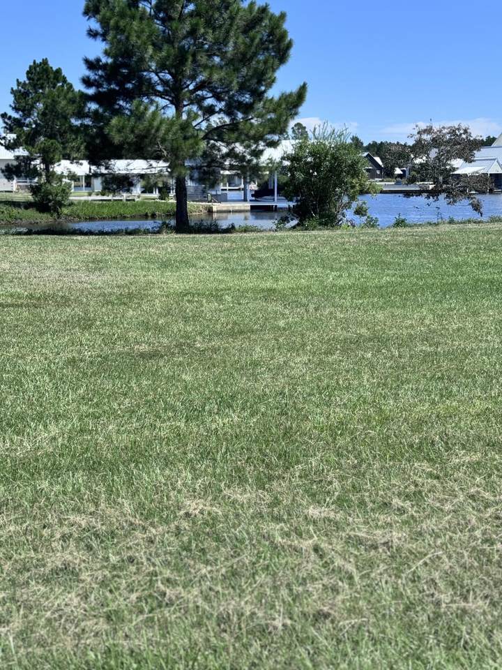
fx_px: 928
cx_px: 251
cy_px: 335
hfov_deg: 30.3
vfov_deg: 39.7
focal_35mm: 48
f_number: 1.78
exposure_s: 1/3425
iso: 64
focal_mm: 6.76
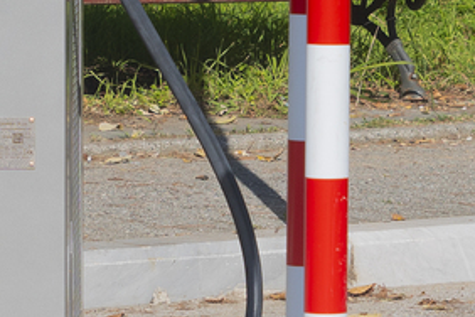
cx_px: 185
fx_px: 4750
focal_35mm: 360
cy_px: -246
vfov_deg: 3.8
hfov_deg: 5.7
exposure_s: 1/640
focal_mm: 44
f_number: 7.1
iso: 100
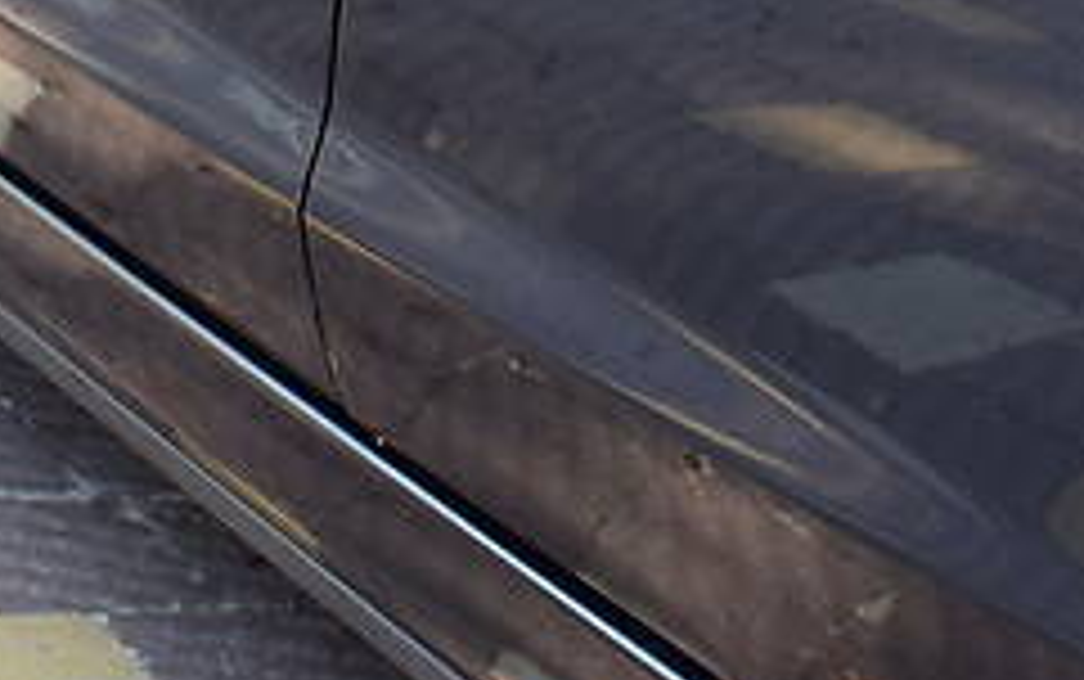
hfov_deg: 17.7
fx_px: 3450
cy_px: -390
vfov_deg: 10.8
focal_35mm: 117
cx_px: 828
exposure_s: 1/50
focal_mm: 23
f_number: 8
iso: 400
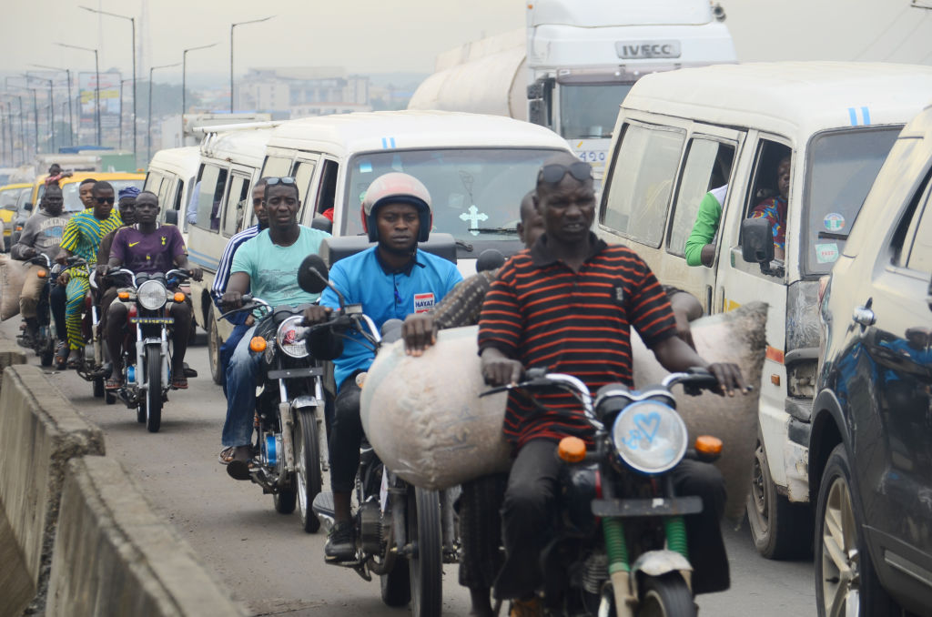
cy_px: 308
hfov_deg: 13.1
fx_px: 4069
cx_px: 466
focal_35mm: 158
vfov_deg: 8.7
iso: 125
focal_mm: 105
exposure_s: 1/125
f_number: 5.6
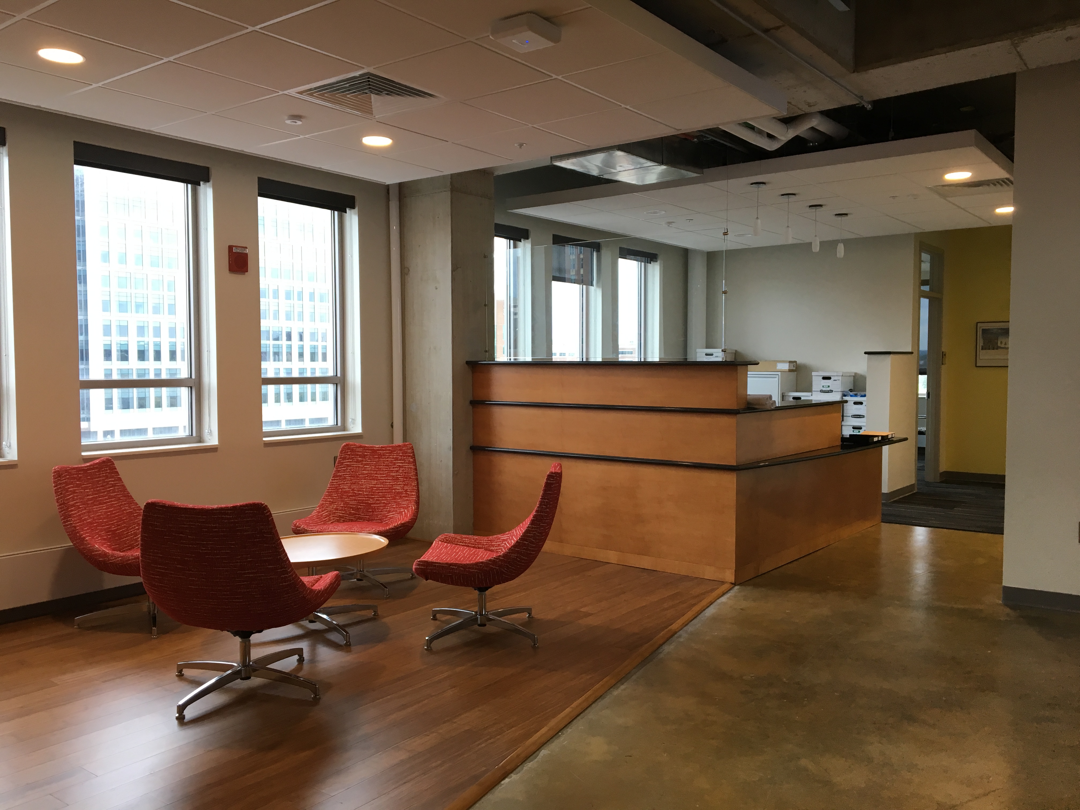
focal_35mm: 29
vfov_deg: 48.2
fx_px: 905
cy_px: 405
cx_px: 540
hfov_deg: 61.7
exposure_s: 1/30
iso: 25
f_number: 2.2
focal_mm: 4.15
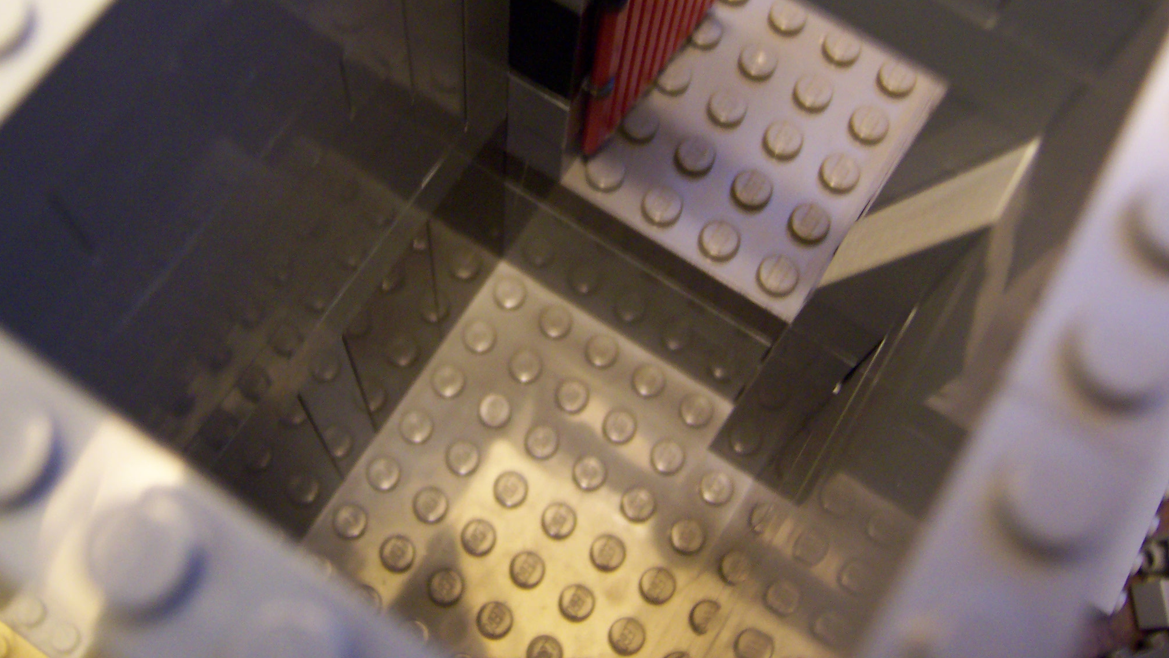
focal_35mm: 41
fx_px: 1271
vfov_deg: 28.7
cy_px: 184
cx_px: 529
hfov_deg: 49.3
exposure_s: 1/8
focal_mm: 5.5
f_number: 2.8
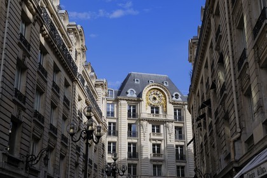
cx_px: 134
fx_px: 371
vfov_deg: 27.0
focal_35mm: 50
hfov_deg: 39.6
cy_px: 89
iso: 200
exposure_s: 1/200
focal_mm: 50
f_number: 11
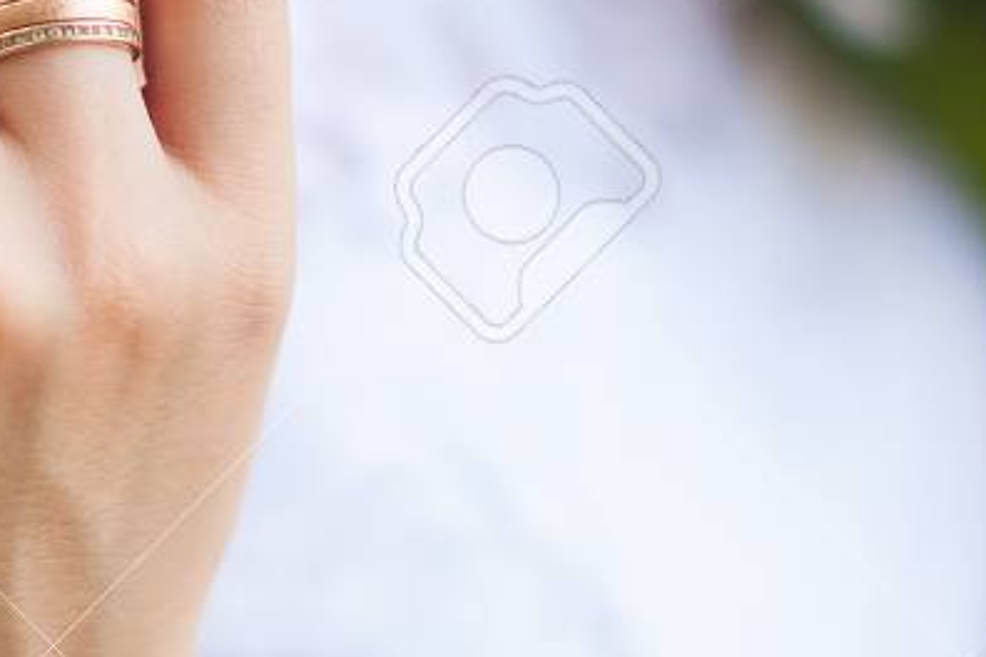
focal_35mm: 164
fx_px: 4491
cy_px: 106
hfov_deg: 12.4
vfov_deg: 8.4
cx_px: 50
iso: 200
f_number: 2.5
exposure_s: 1/250
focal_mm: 50
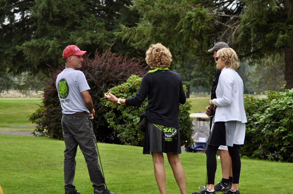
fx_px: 854
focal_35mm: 105
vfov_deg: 13.0
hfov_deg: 19.5
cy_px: 97
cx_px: 146
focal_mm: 70
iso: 400
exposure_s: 1/1250
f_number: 4.5
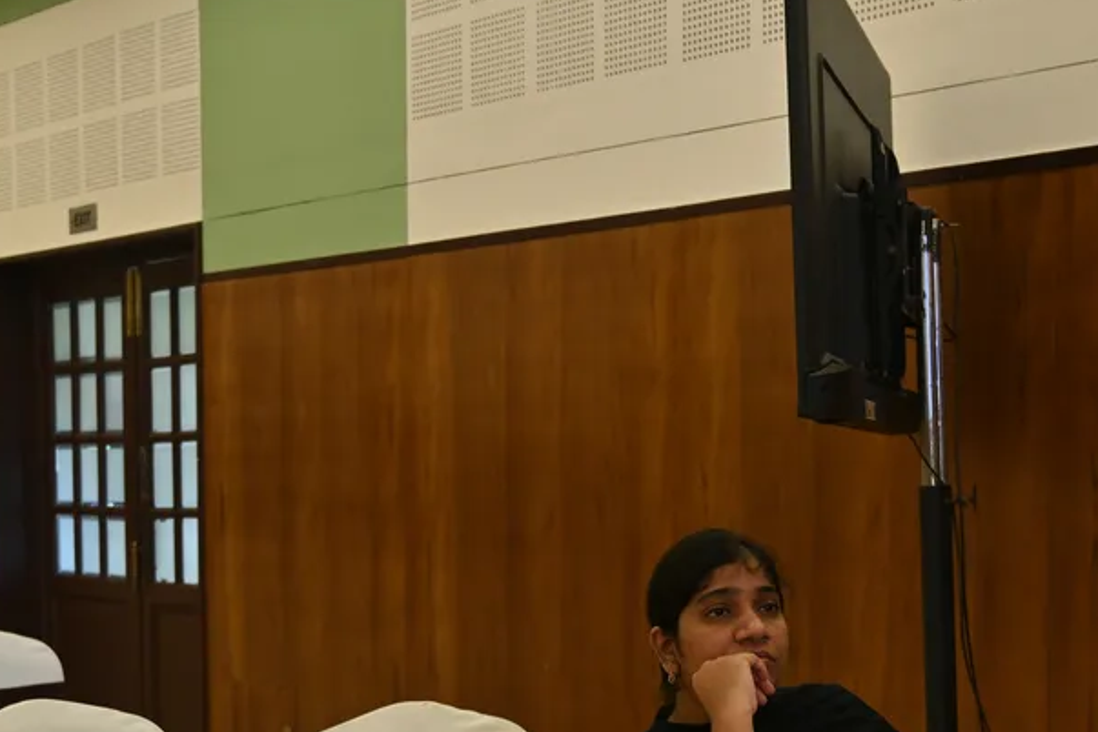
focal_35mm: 71
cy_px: 691
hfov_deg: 28.4
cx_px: 528
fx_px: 2167
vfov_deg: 18.8
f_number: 4
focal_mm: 33.5
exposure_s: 1/100
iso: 400
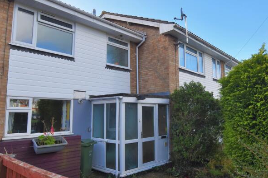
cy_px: 89
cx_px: 143
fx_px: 194
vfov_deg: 49.6
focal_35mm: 26
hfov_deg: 69.3
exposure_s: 1/250
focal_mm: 10
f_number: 8
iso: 220
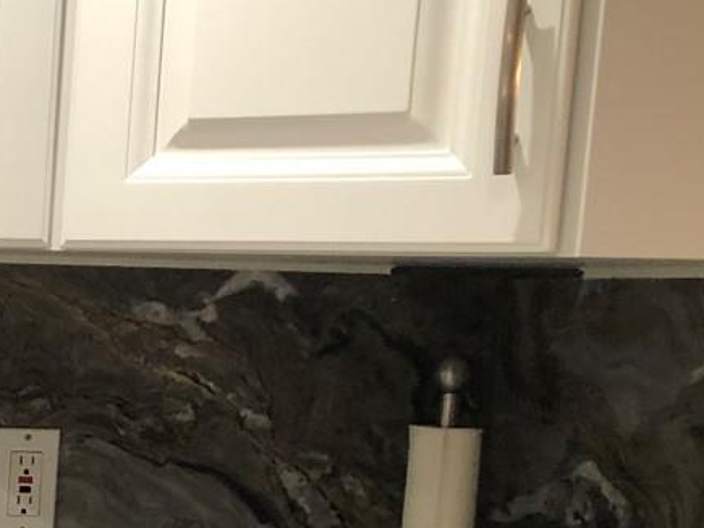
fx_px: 2094
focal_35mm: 103
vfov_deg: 14.0
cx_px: -553
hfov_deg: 16.2
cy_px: 580
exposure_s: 1/24
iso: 40
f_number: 1.8
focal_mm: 3.99
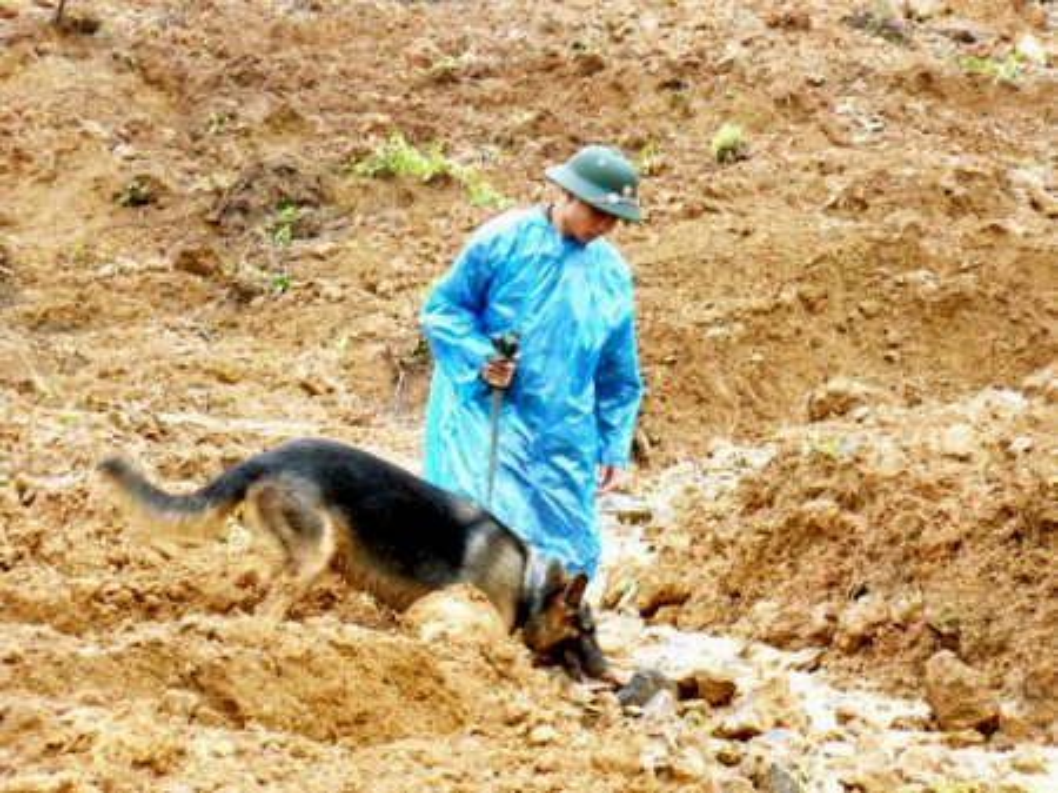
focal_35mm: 144
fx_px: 4399
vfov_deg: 10.3
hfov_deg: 13.7
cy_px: 396
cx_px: 529
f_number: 3.3
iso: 100
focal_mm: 24.1
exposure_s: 1/40
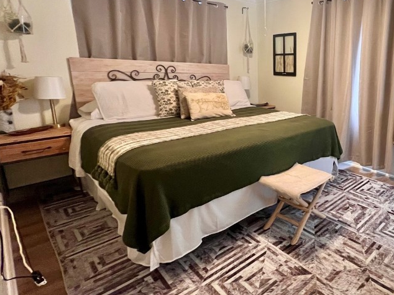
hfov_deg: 71.0
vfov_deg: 62.9
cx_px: 316
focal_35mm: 21
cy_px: 120
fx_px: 239
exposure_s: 1/60
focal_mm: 1.57
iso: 500
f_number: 1.8
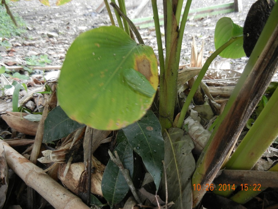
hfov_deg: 60.0
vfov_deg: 46.8
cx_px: 139
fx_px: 241
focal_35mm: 30
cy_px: 104
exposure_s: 1/52.6
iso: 160
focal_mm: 5.4
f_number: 3.5
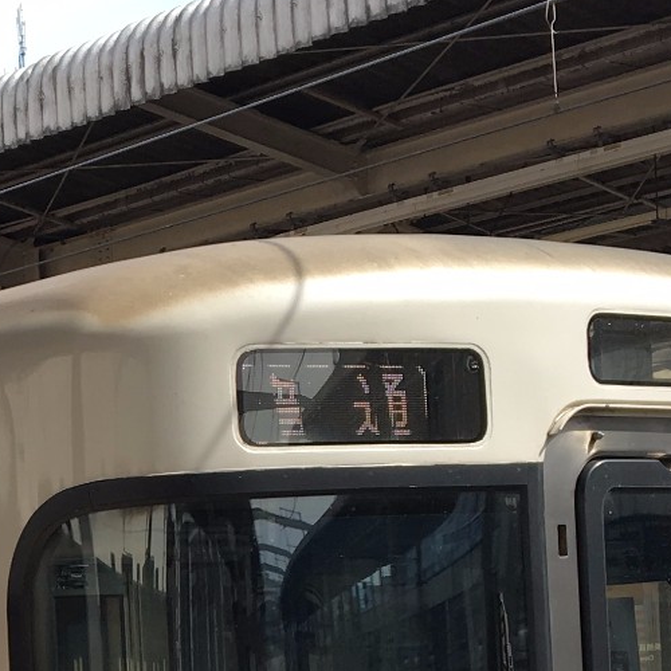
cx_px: -149
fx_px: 2303
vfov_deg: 16.1
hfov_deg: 15.9
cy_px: 718
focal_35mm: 105
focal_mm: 4.15
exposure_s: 1/686
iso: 25
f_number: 2.2
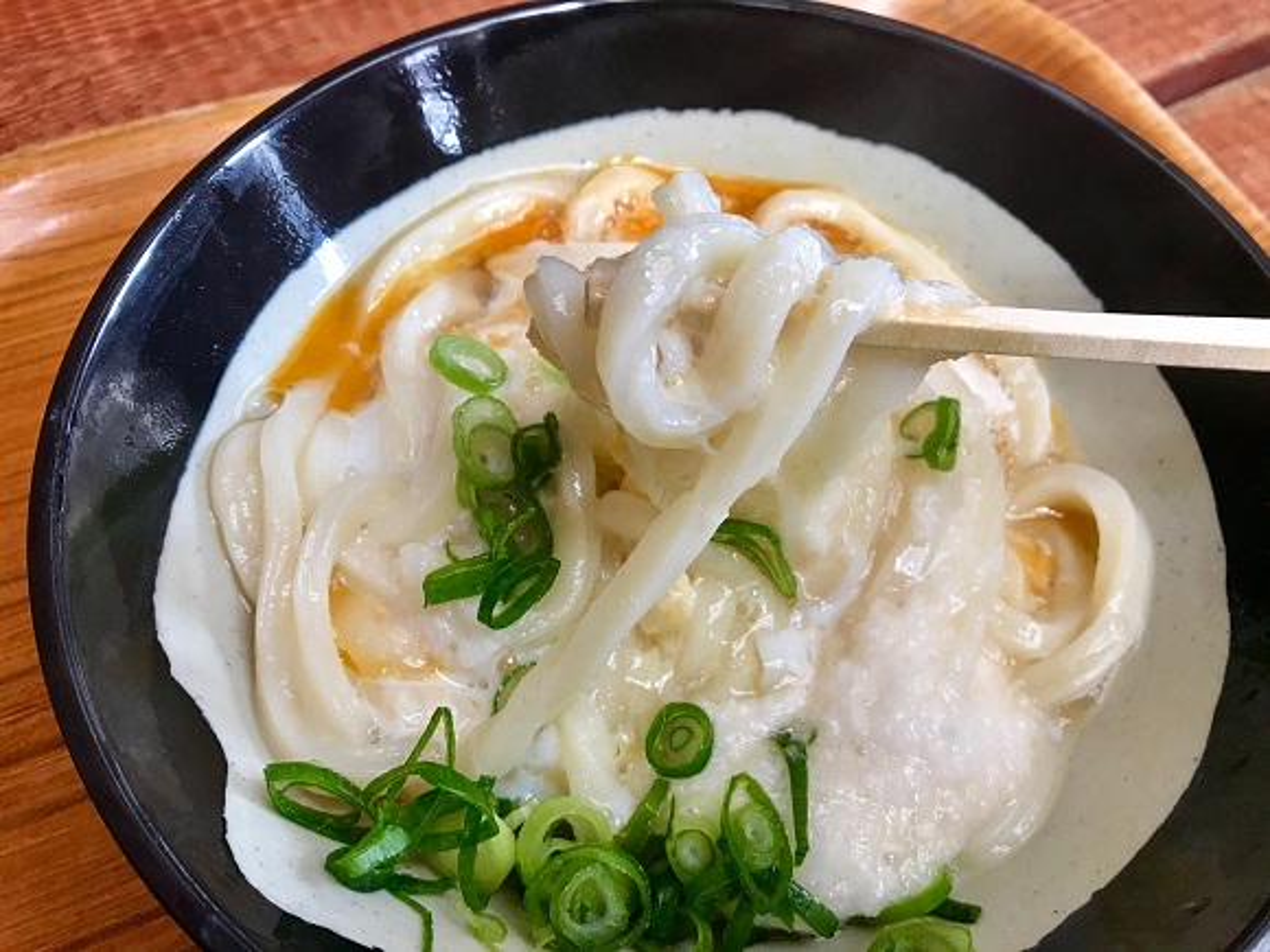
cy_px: 476
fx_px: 1027
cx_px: 635
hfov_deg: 63.4
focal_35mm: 28
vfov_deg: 49.7
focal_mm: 3.99
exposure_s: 1/30
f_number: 1.8
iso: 25
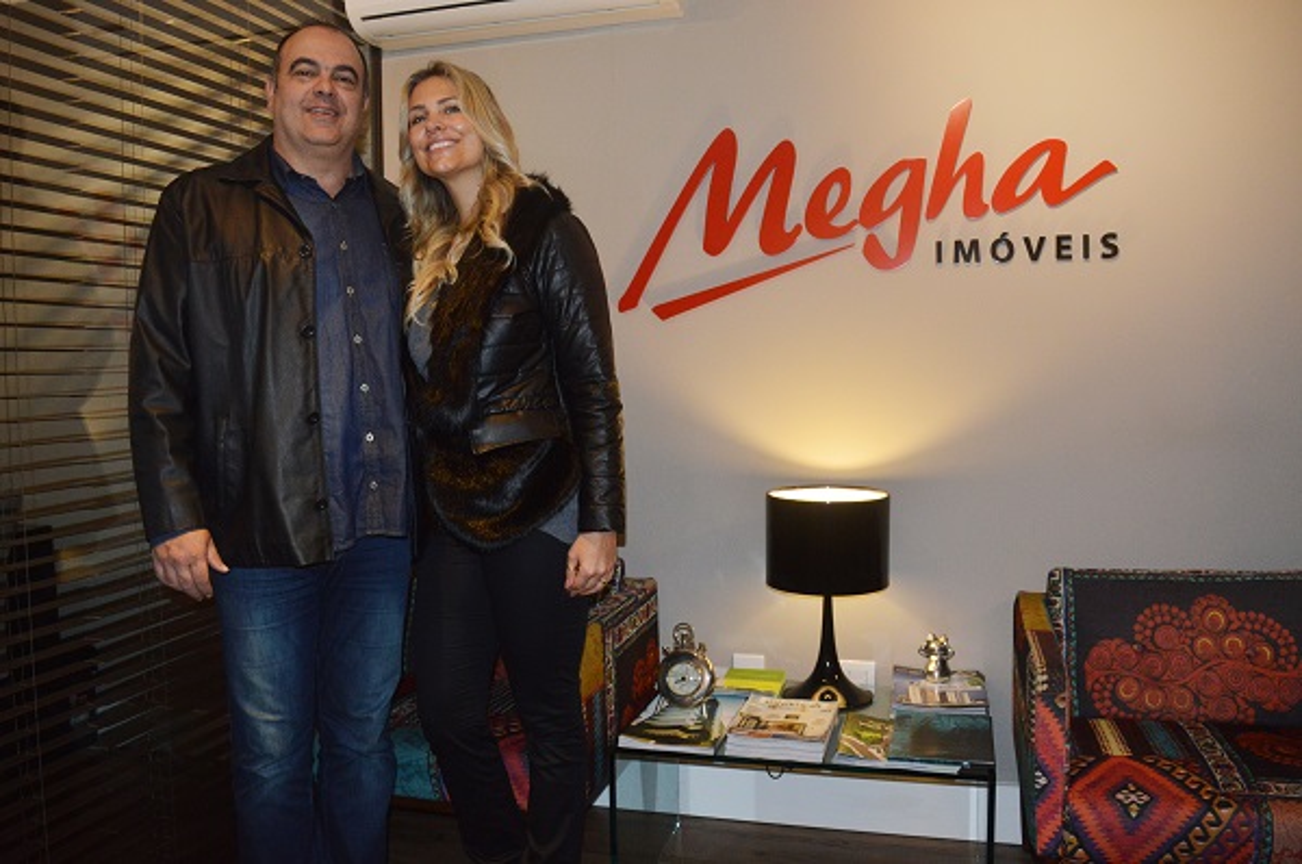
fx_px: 975
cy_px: 432
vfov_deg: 47.8
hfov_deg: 67.5
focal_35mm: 27
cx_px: 651
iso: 800
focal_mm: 18
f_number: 5.6
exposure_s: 1/100
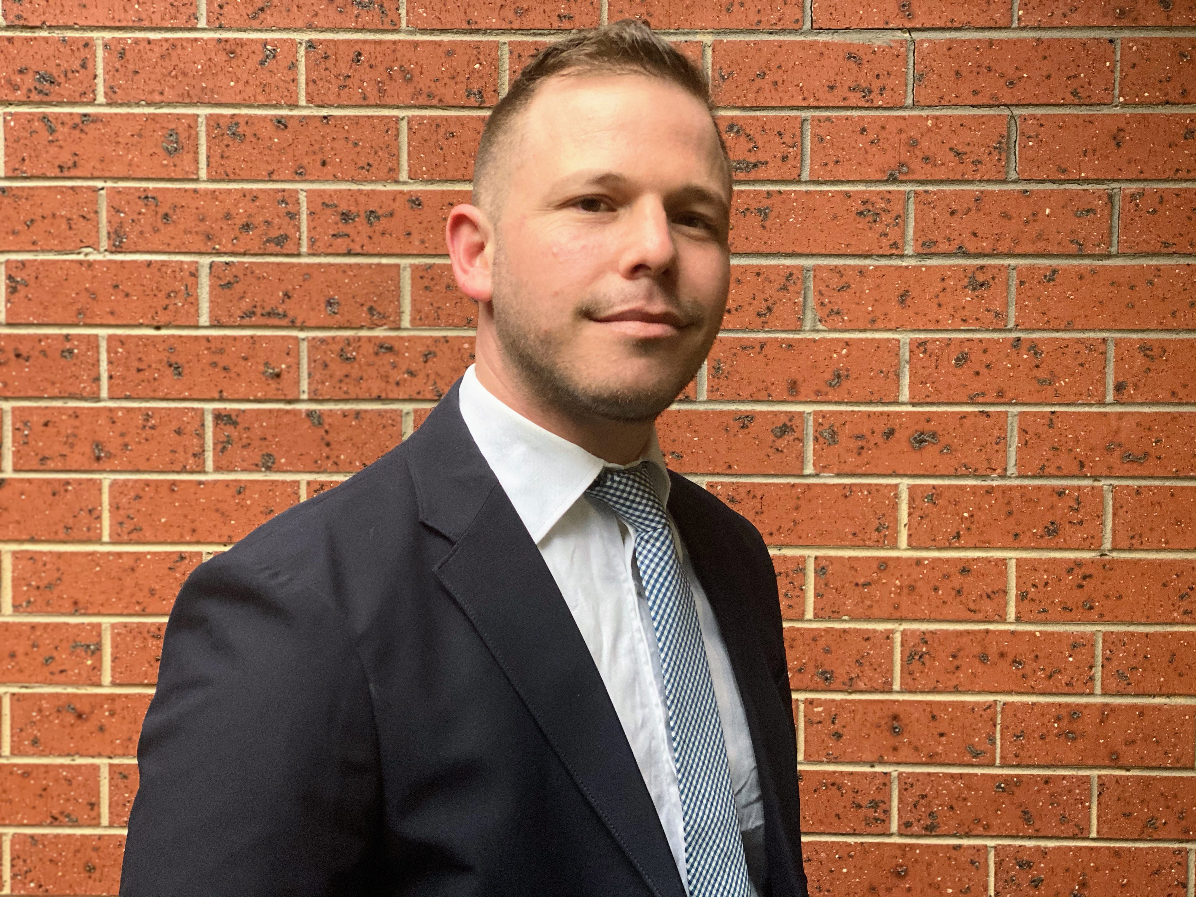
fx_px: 1797
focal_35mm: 52
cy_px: 448
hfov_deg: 36.8
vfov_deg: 28.0
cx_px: 598
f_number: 2
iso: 200
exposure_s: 1/122
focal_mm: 6
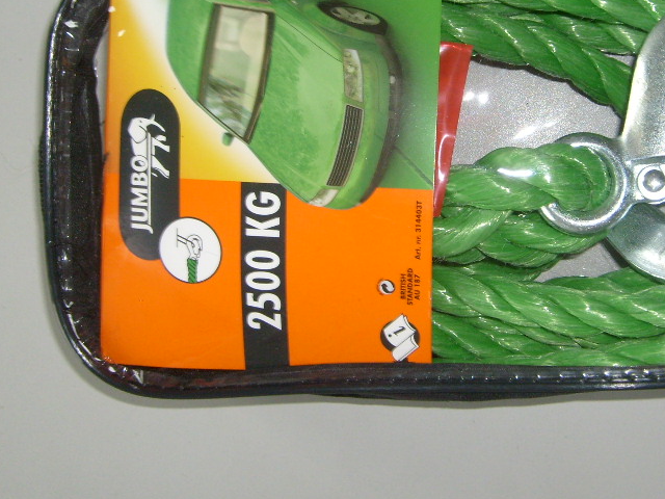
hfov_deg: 34.0
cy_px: 143
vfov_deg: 25.9
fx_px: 1076
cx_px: 458
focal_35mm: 56
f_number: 2.8
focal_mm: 5.8
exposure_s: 1/45
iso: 100
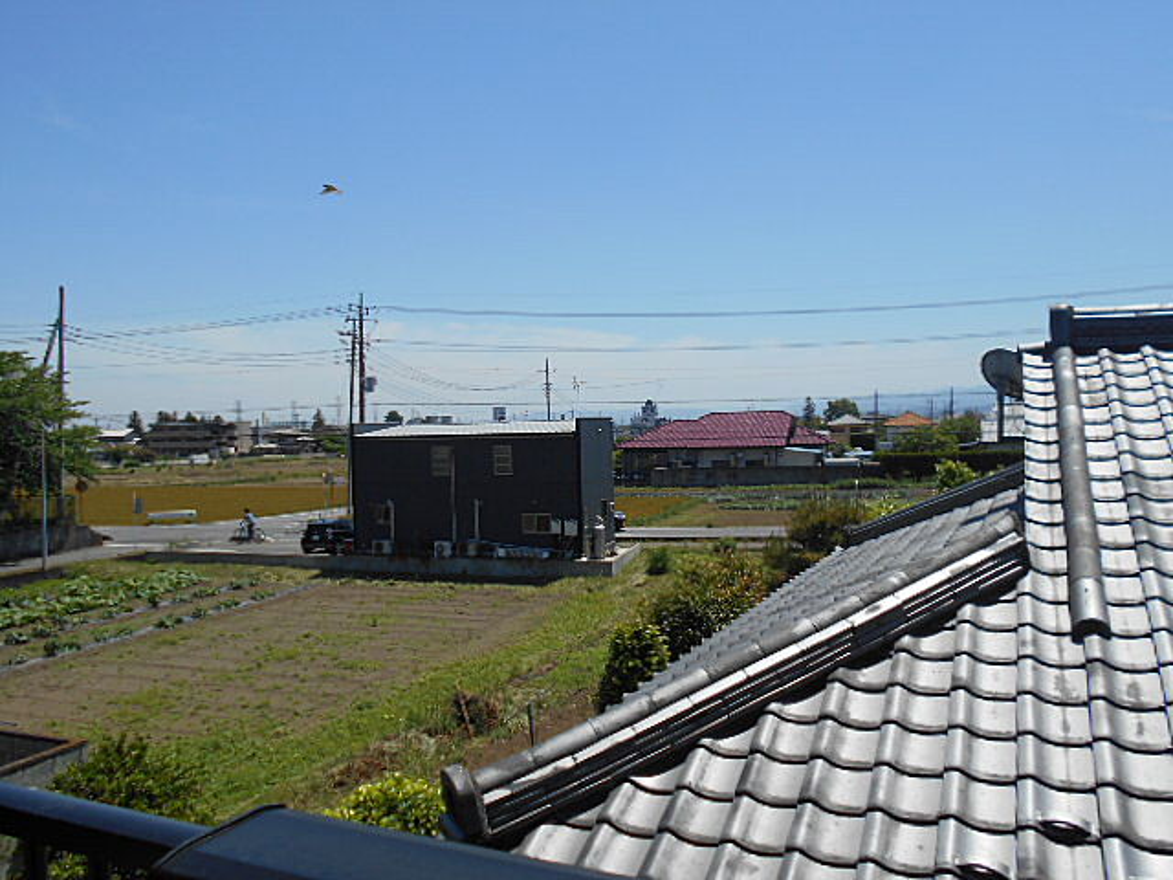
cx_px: 586
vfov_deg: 46.8
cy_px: 440
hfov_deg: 60.0
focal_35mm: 30
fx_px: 1017
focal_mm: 5.1
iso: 80
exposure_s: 1/1600
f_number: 3.4
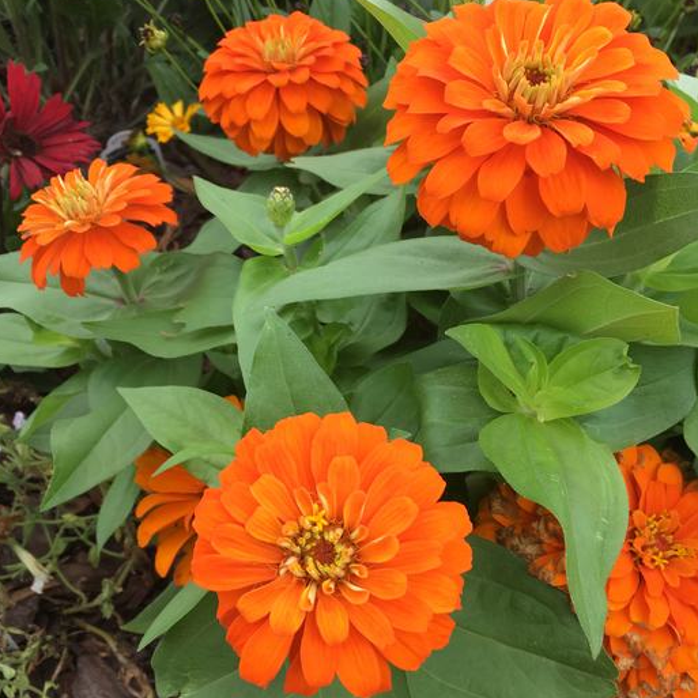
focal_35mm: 35
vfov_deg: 47.2
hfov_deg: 47.2
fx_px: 798
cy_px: 371
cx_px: 349
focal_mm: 4.15
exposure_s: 1/255
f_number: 2.2
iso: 25
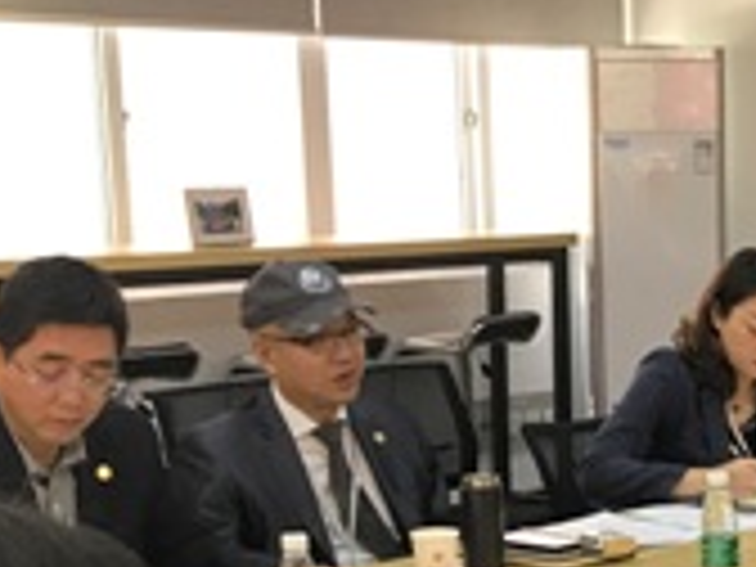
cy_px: 598
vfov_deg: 15.9
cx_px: 812
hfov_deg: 20.6
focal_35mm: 91
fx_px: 1987
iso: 25
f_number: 1.8
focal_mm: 3.99
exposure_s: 1/34
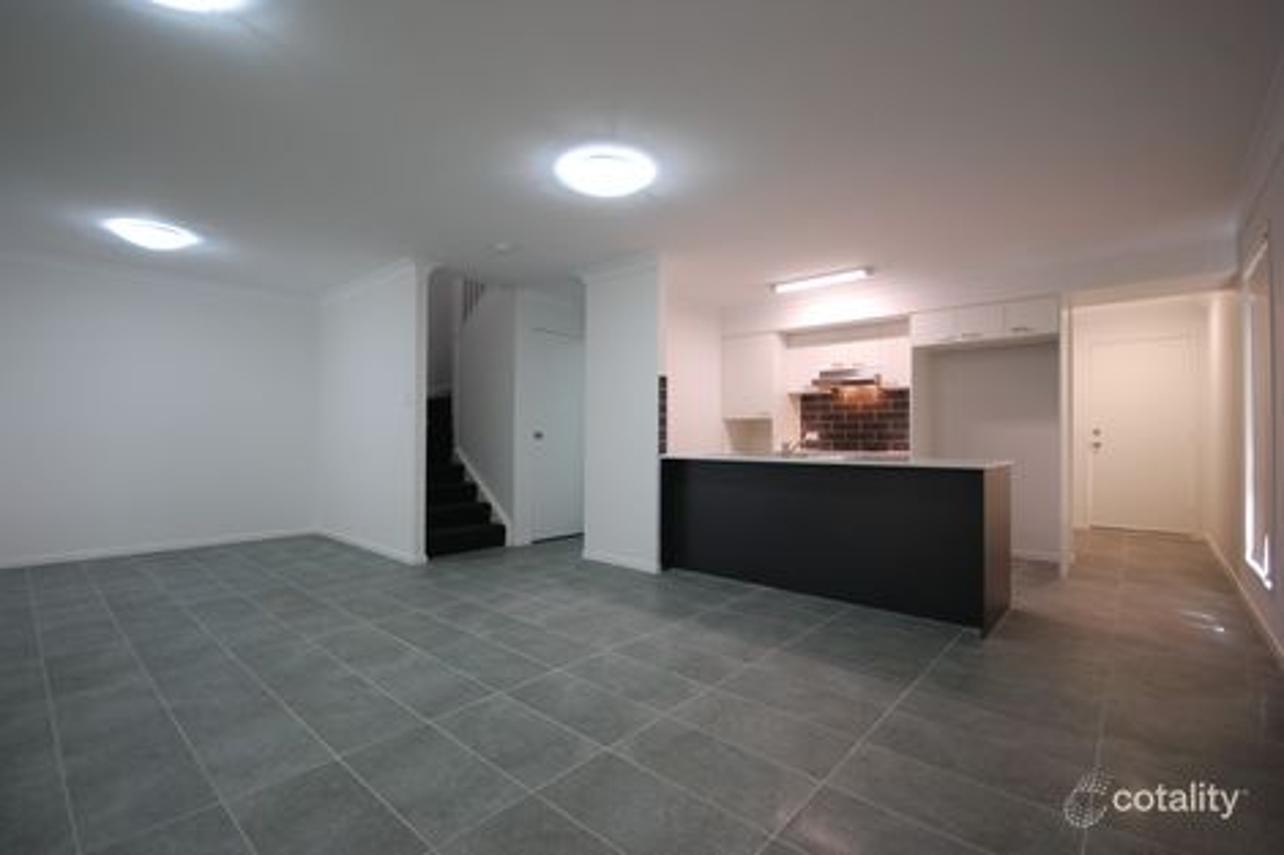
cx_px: 642
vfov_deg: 77.3
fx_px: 535
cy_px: 428
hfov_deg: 100.4
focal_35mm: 15
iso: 400
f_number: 4
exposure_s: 1/20
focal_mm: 10
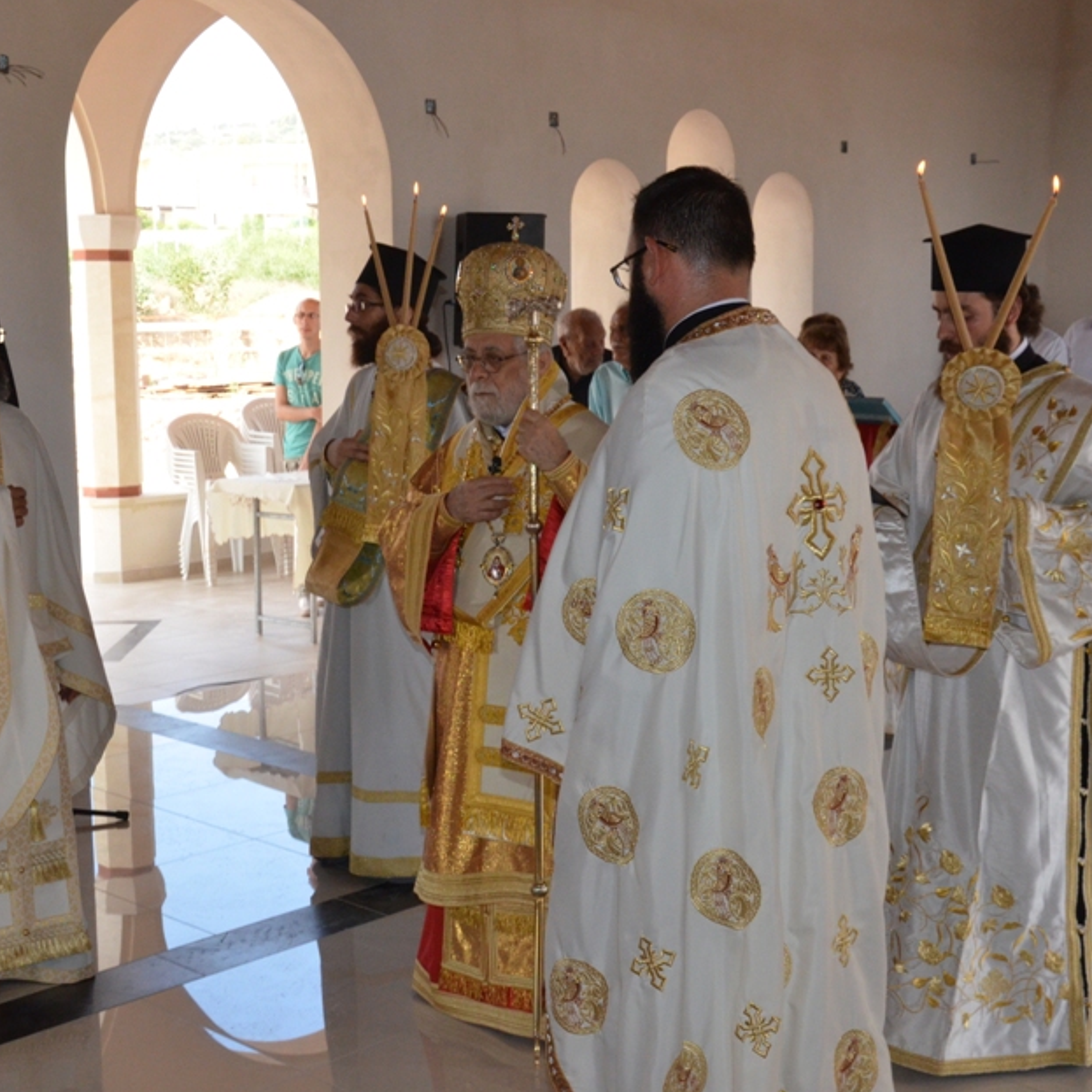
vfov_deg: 33.4
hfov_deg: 33.3
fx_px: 1820
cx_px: 473
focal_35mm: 51
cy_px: 540
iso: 2000
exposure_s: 1/250
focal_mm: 26
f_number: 10
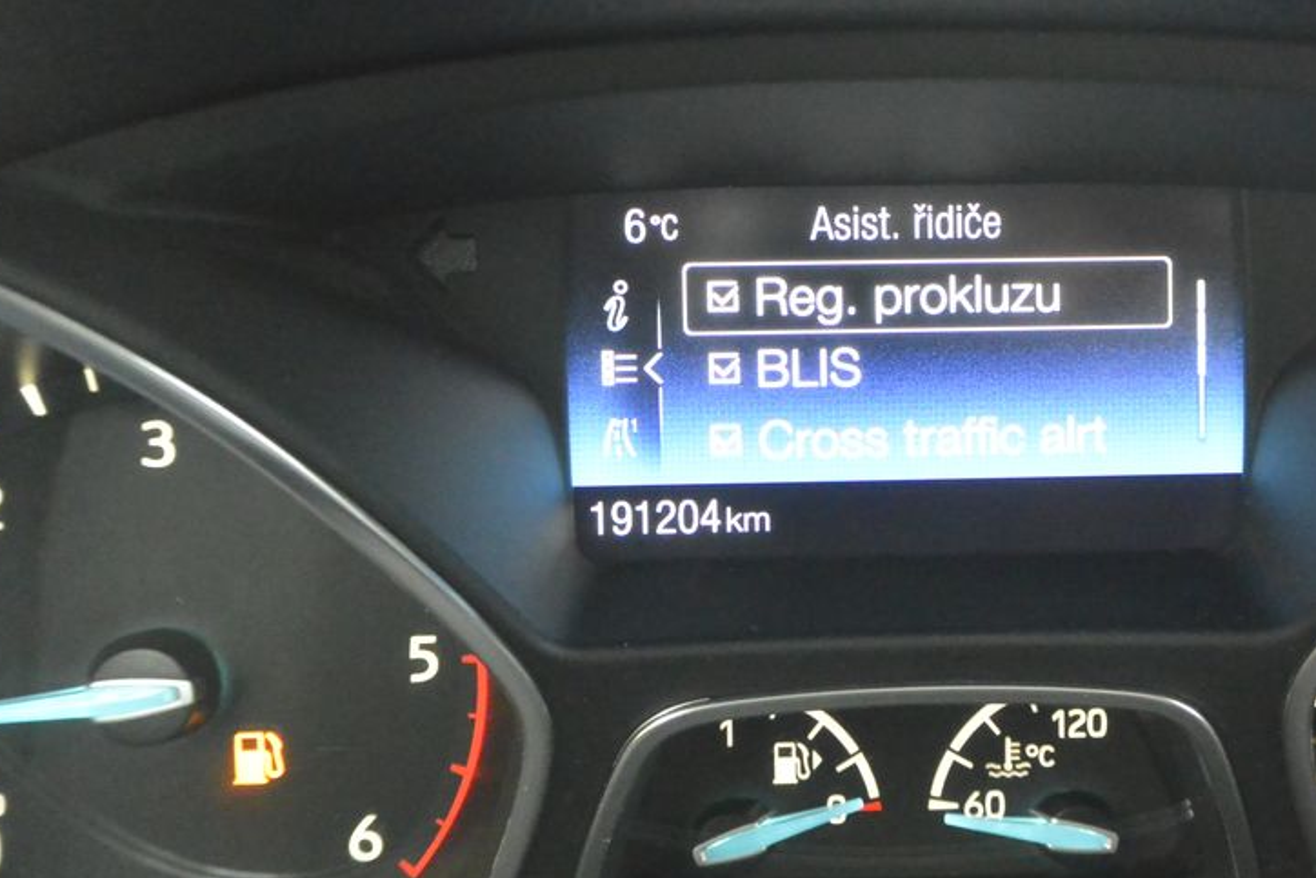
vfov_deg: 32.6
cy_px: 384
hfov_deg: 46.5
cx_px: 903
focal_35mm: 41
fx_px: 1499
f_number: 3.5
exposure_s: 1/50
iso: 3200
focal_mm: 11
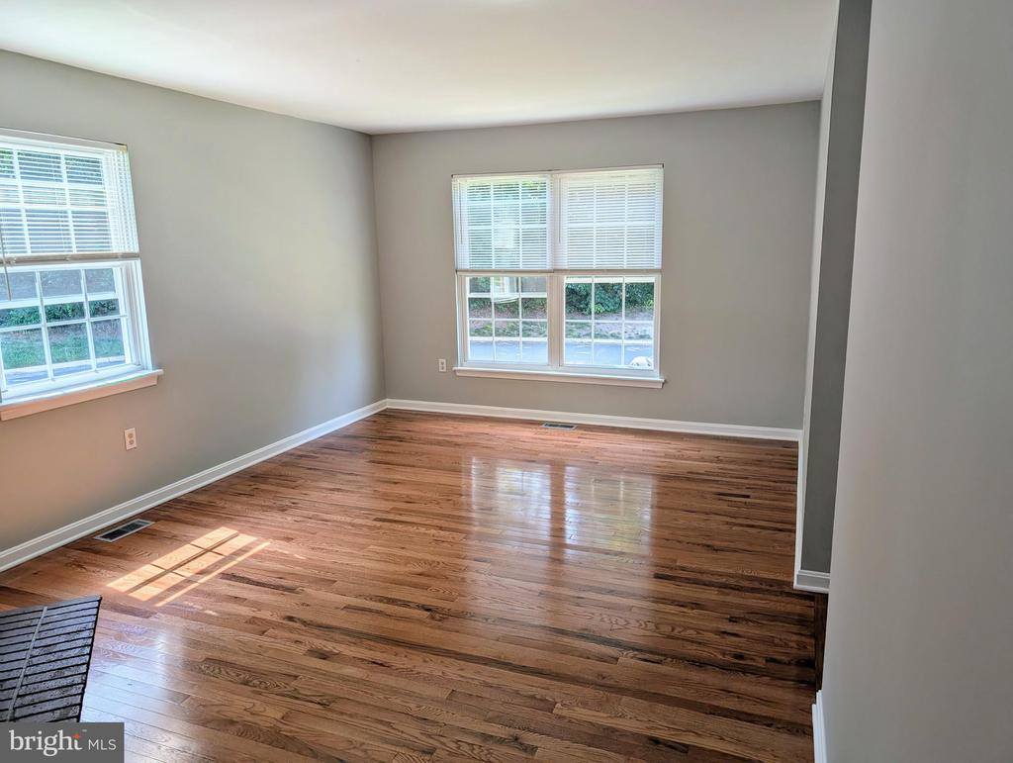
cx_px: 506
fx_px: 703
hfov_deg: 71.5
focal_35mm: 24
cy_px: 382
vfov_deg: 56.9
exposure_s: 1/827
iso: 23
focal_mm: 6.9
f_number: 1.68
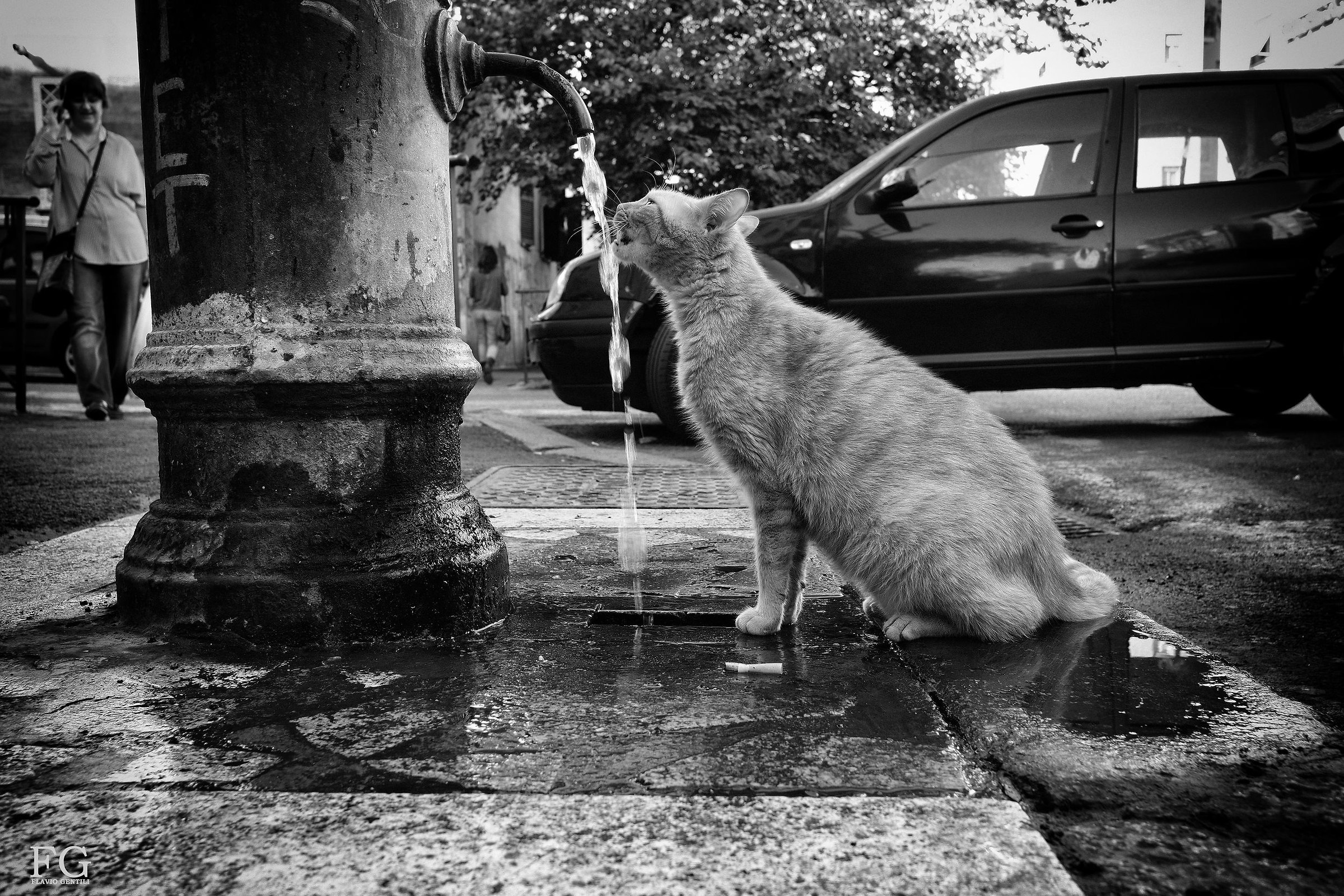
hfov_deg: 54.4
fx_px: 1306
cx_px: 672
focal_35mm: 35
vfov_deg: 37.8
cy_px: 448
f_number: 6.4
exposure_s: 1/100
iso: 400
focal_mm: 23
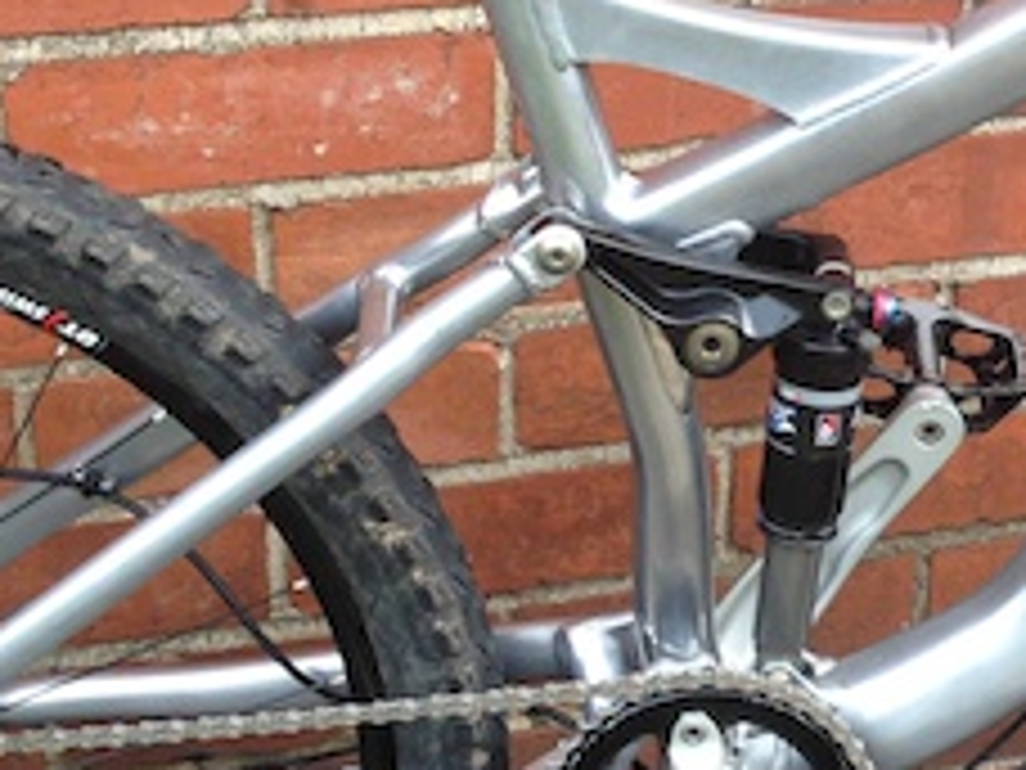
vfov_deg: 12.8
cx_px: 990
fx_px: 3438
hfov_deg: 16.7
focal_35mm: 116
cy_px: 387
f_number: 2.4
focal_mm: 4.12
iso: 50
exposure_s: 1/60
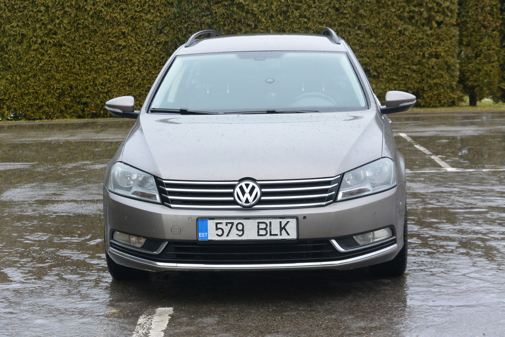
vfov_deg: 16.9
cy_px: 168
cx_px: 252
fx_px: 1136
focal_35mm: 81
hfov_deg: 25.1
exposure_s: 1/25
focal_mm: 30
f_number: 5
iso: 160
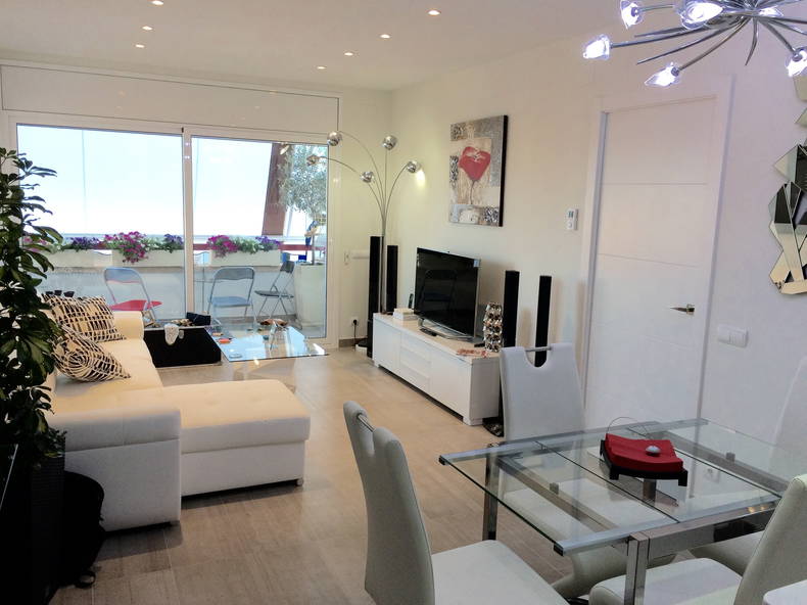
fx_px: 676
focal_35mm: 29
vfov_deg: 48.2
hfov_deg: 61.7
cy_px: 302
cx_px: 404
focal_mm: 4.15
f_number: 2.2
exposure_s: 1/100
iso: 64
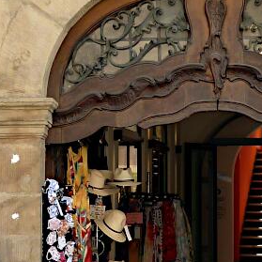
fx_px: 1139
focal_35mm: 133
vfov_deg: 13.1
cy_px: 169
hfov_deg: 13.1
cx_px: 207
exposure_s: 1/80
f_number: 3.5
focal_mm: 5.7
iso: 80
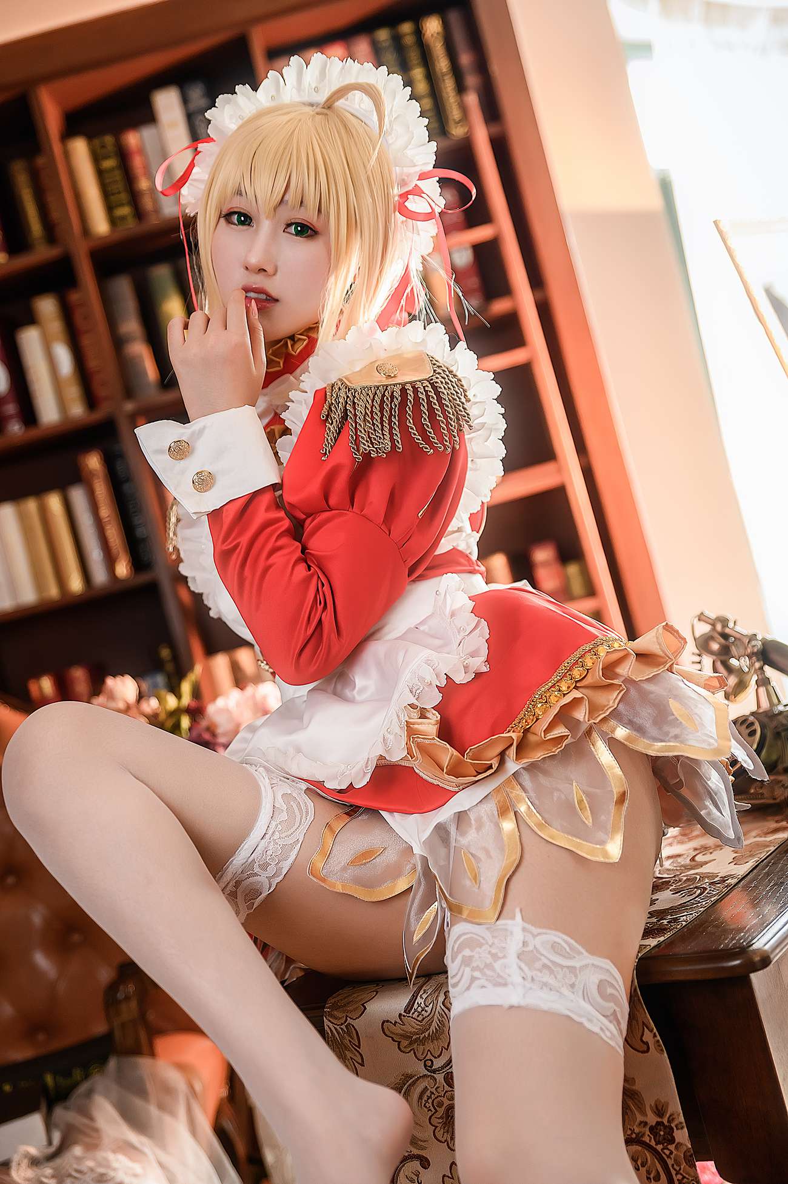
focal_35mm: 56
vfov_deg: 35.7
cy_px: 592
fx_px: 1841
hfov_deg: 24.2
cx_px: 394
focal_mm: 56
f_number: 3.5
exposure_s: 1/80
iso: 640
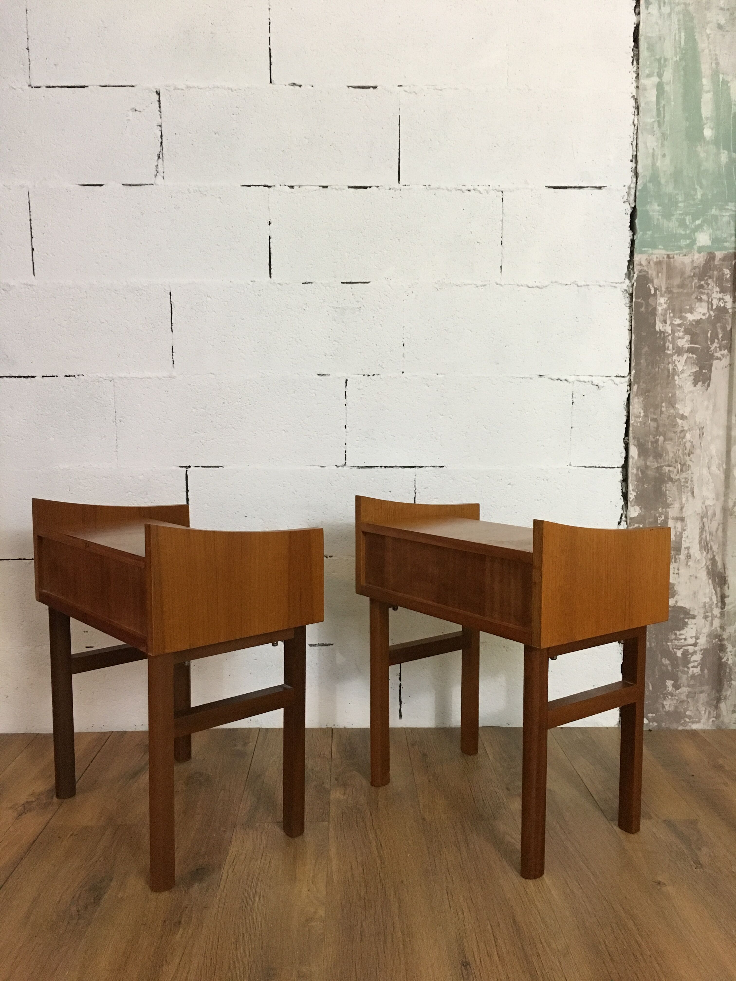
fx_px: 822
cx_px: 368
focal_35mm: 29
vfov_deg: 61.7
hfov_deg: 48.2
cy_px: 490
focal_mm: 4.15
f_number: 2.2
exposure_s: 1/25
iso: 200
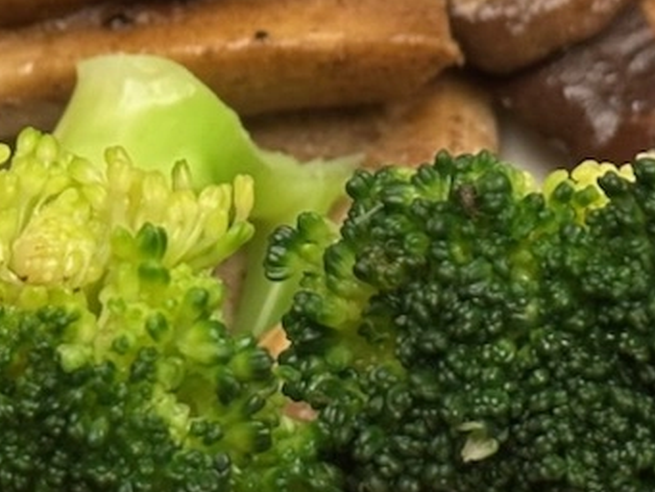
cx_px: 94
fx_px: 3407
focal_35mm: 180
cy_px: 269
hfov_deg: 10.9
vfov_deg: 8.3
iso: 250
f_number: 1.8
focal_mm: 6.9
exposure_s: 1/51
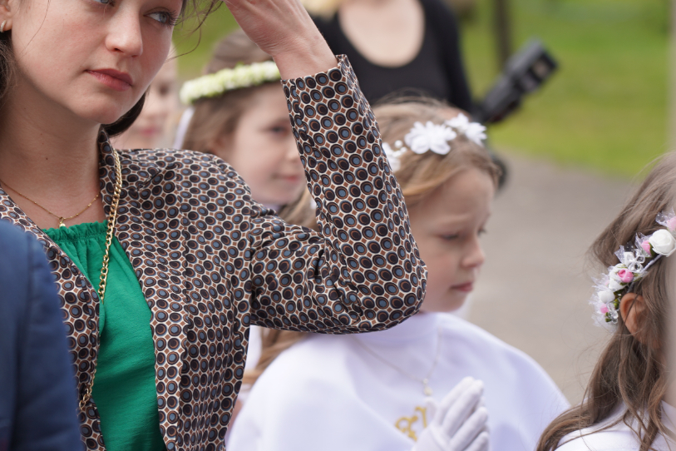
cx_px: 154
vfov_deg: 8.2
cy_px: 168
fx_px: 3154
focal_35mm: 168
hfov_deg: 12.2
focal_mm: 105
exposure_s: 1/320
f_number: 4.5
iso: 100
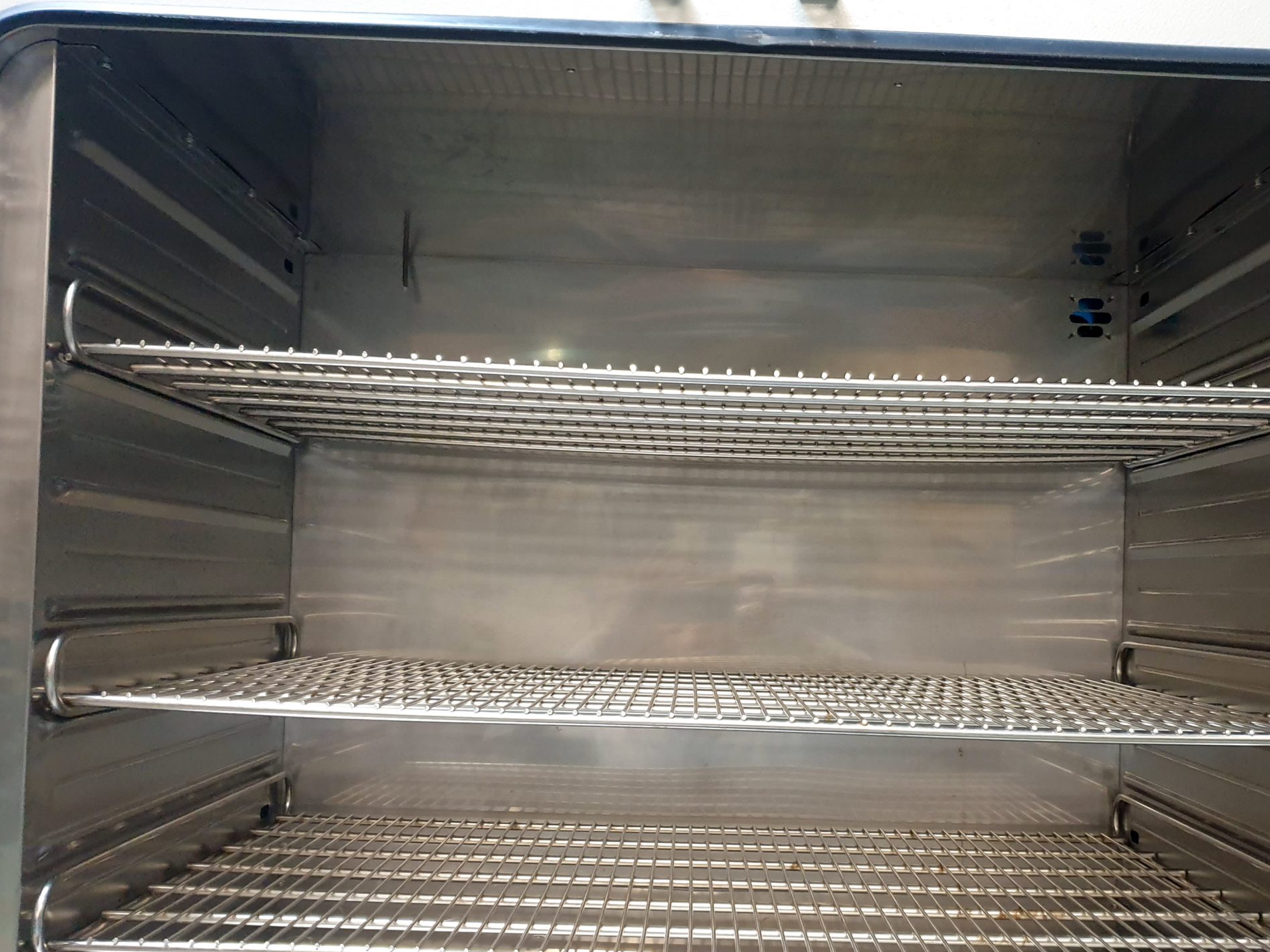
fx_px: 1284
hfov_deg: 52.4
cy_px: 550
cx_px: 738
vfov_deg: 40.6
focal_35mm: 35
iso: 320
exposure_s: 1/50
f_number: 1.5
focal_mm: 4.3
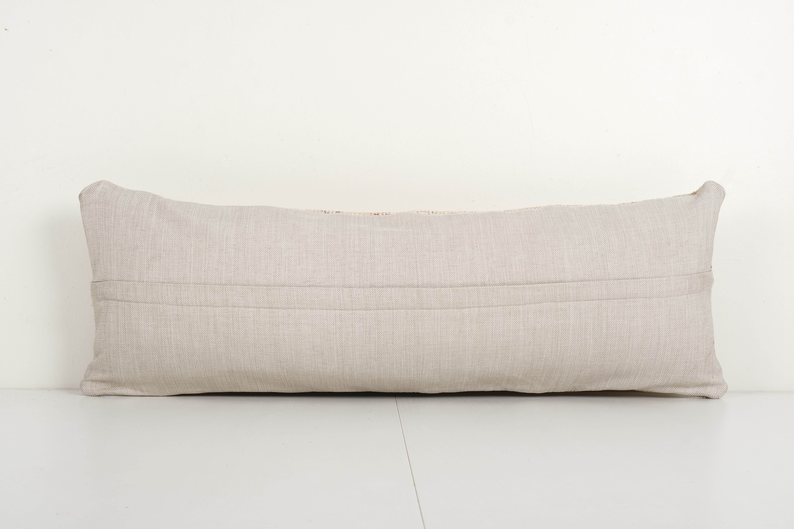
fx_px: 992
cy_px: 264
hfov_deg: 43.6
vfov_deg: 29.9
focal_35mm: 45
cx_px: 397
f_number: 14
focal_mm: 30.2
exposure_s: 1/160
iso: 80
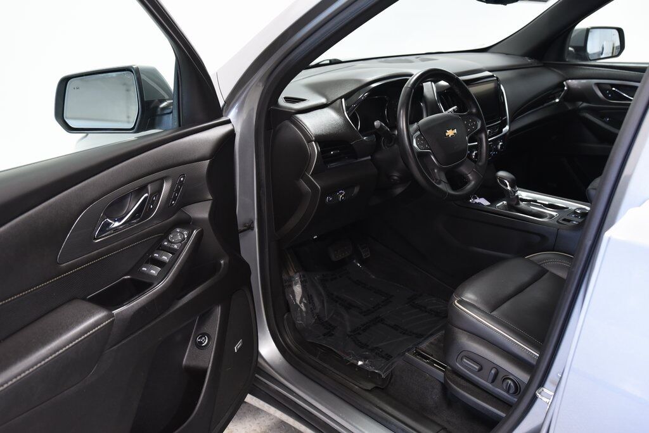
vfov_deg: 41.2
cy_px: 216
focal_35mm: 32
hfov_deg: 58.7
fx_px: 577
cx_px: 324
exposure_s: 1/20
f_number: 4.5
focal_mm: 32
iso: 1250
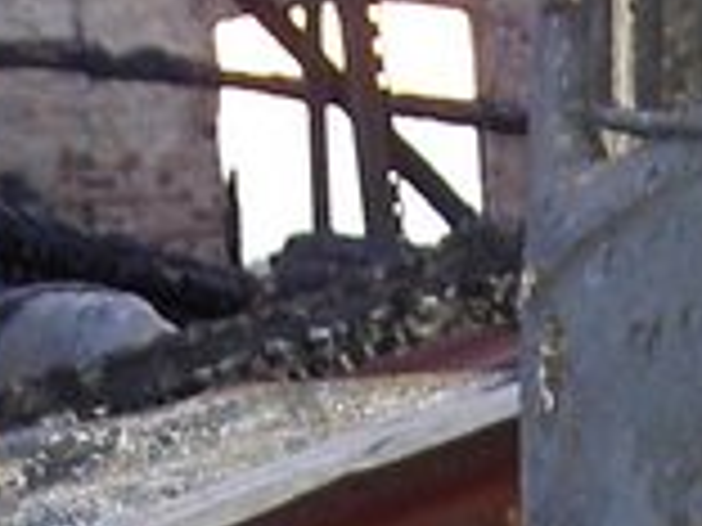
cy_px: 1232
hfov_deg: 9.9
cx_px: 508
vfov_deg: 7.0
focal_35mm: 200
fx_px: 4056
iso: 100
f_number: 2.8
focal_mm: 8
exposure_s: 1/59.5
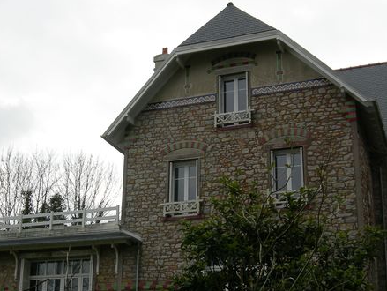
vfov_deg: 24.8
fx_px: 660
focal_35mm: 59
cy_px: 181
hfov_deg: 32.6
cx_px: 167
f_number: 5.6
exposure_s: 1/195
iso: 64
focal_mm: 8
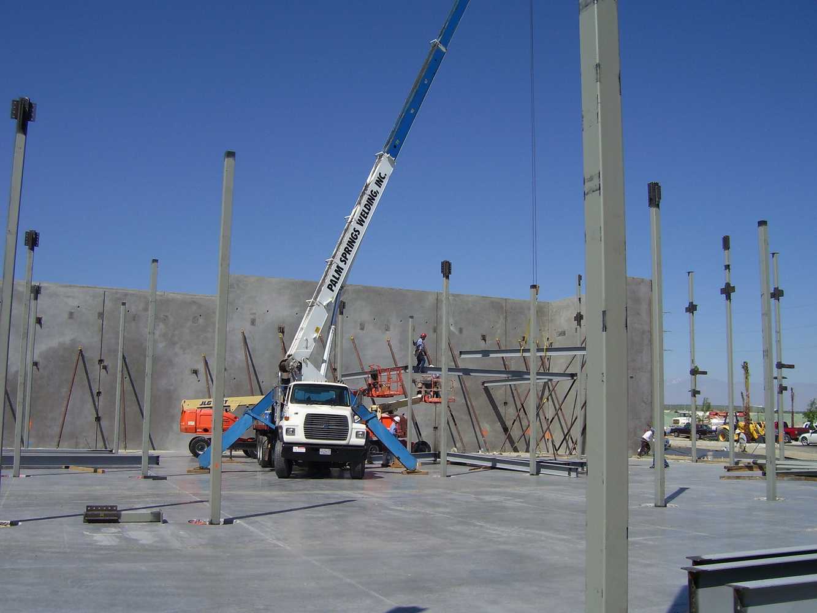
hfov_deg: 54.0
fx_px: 803
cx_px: 408
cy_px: 306
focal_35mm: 34
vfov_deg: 41.8
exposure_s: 1/1000
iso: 80
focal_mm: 5.6
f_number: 4.8
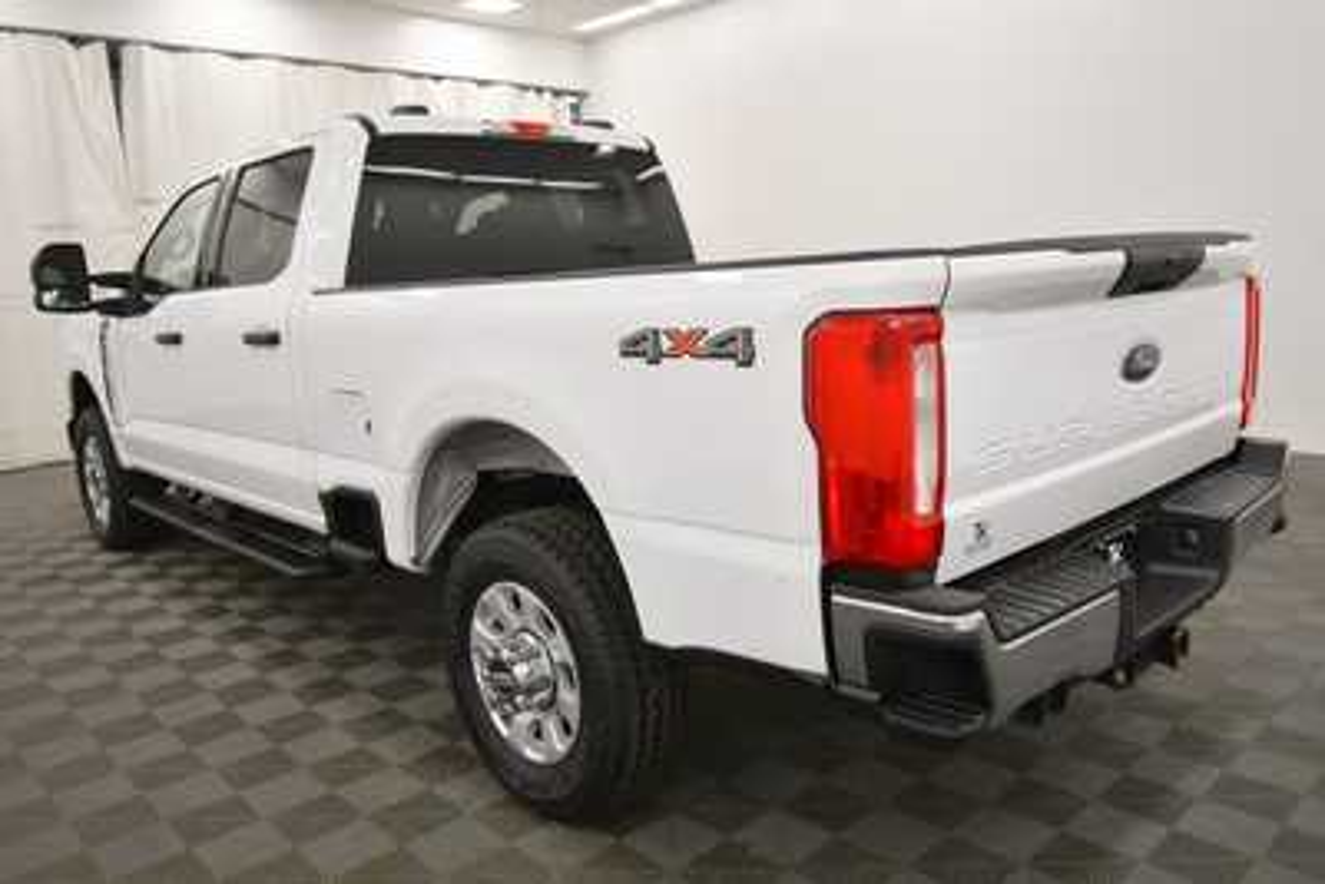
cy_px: 442
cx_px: 662
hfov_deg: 67.4
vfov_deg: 48.0
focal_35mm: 27
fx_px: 994
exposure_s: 1/200
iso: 800
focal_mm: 18
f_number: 5.6
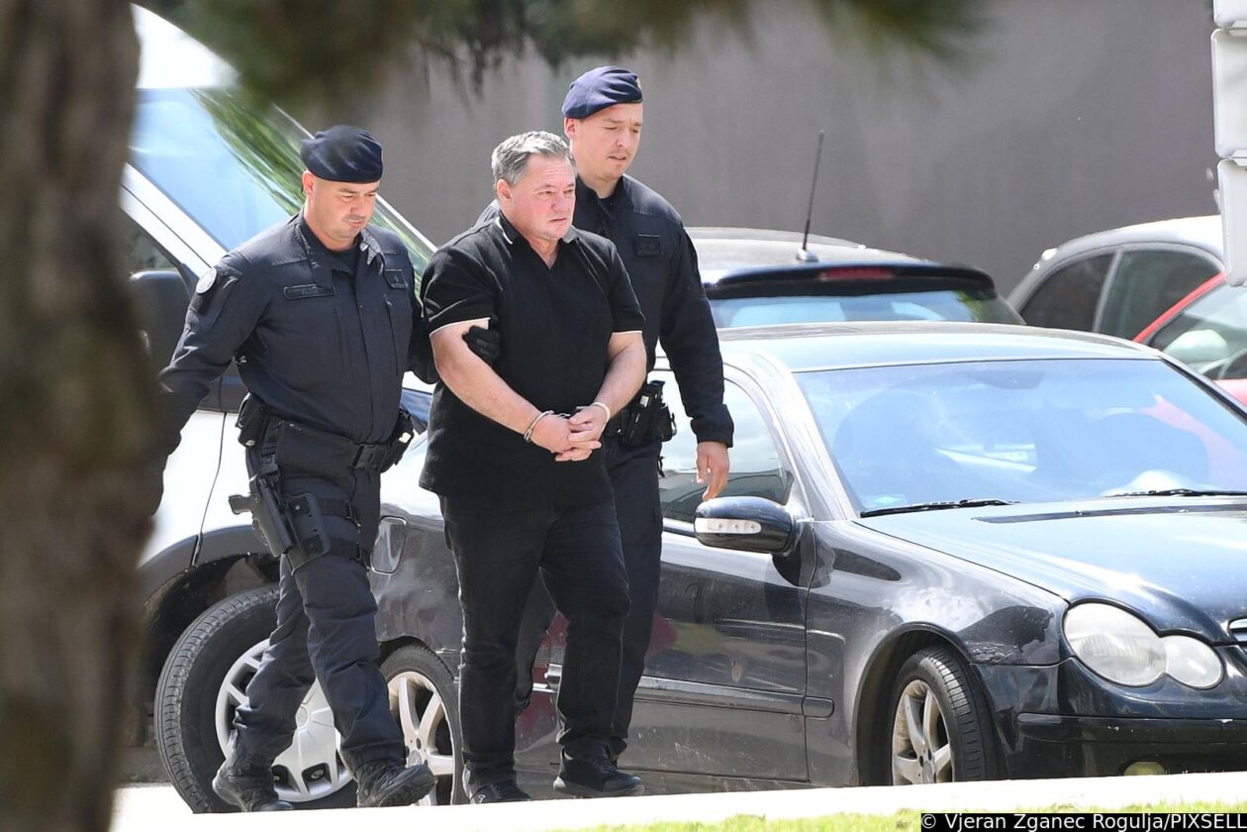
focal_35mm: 200
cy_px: 416
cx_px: 624
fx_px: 6927
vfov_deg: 6.9
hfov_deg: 10.3
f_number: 5
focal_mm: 200
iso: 200
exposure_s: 1/1000
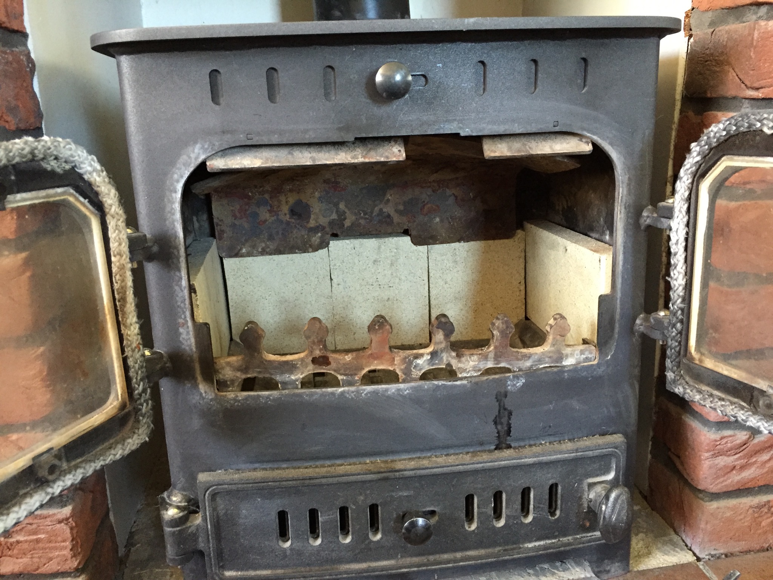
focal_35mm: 29
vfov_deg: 48.2
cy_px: 290
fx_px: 648
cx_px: 386
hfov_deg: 61.7
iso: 250
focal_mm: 4.15
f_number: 2.2
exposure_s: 1/25
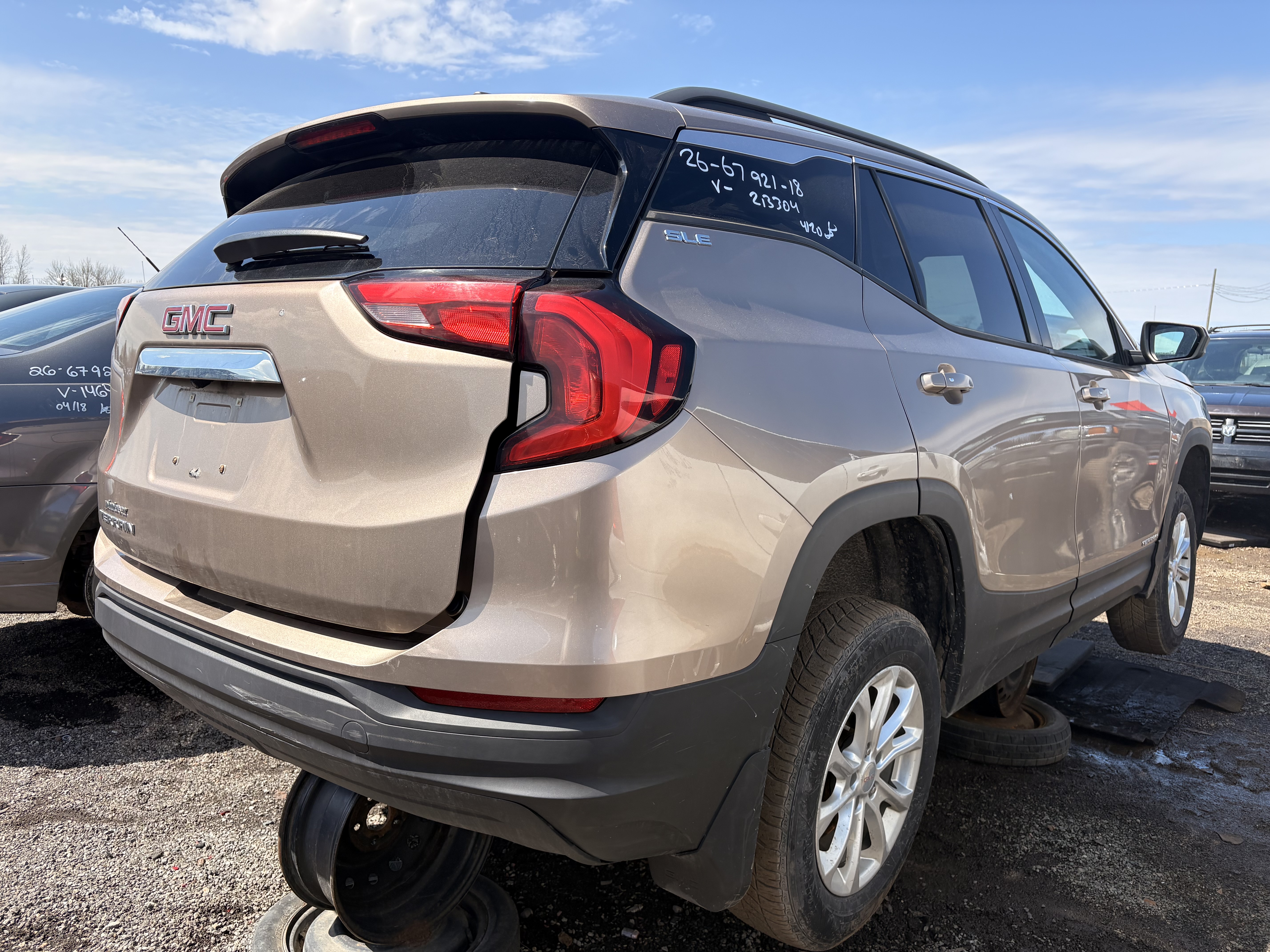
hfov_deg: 67.3
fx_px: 954
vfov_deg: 53.1
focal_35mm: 26
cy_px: 476
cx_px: 635
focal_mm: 5.96
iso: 50
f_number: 1.6
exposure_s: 1/1848
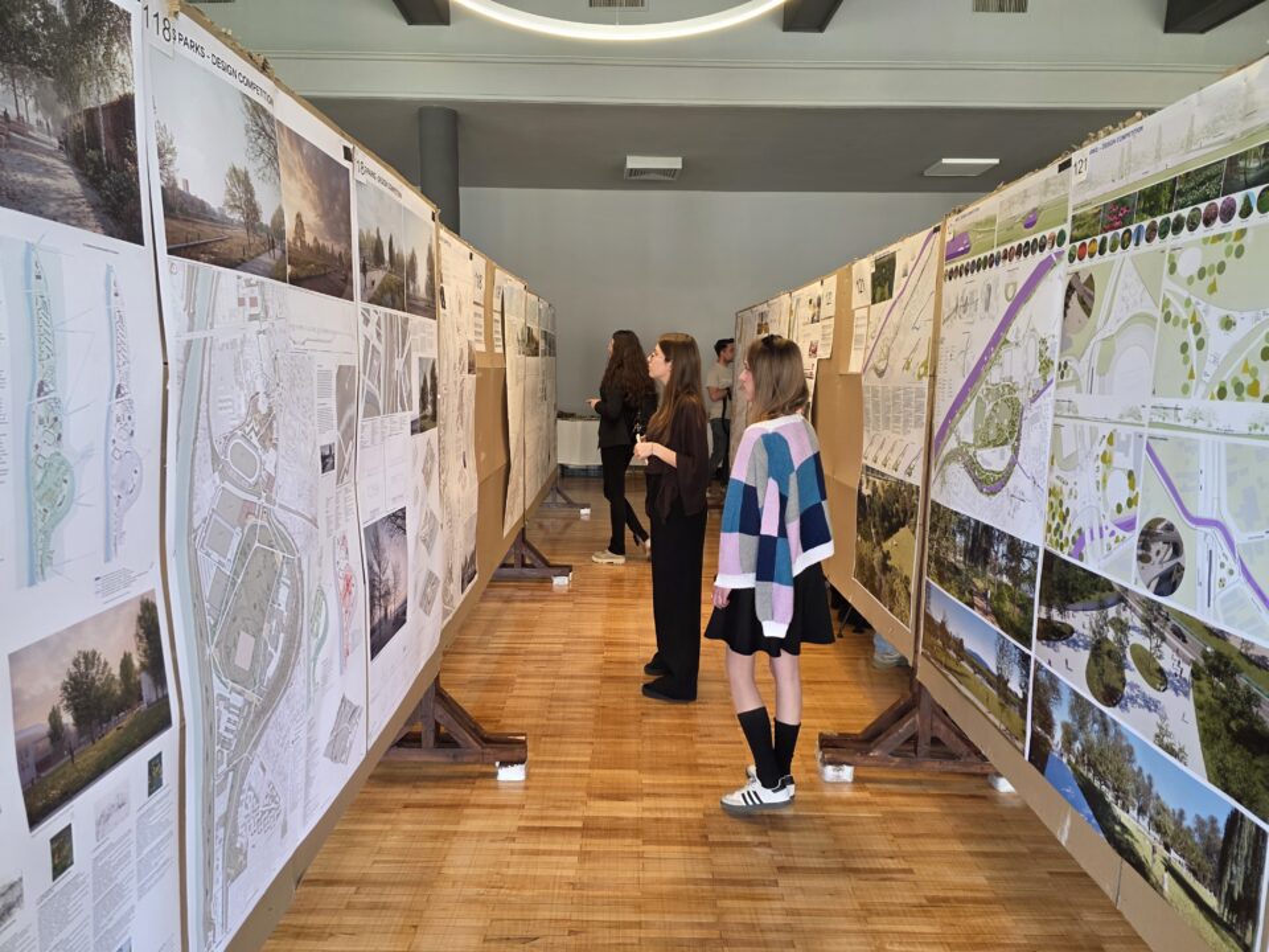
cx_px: 634
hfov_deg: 73.9
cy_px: 476
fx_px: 843
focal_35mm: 23
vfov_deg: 58.9
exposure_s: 1/100
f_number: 1.7
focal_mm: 6.3
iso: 160
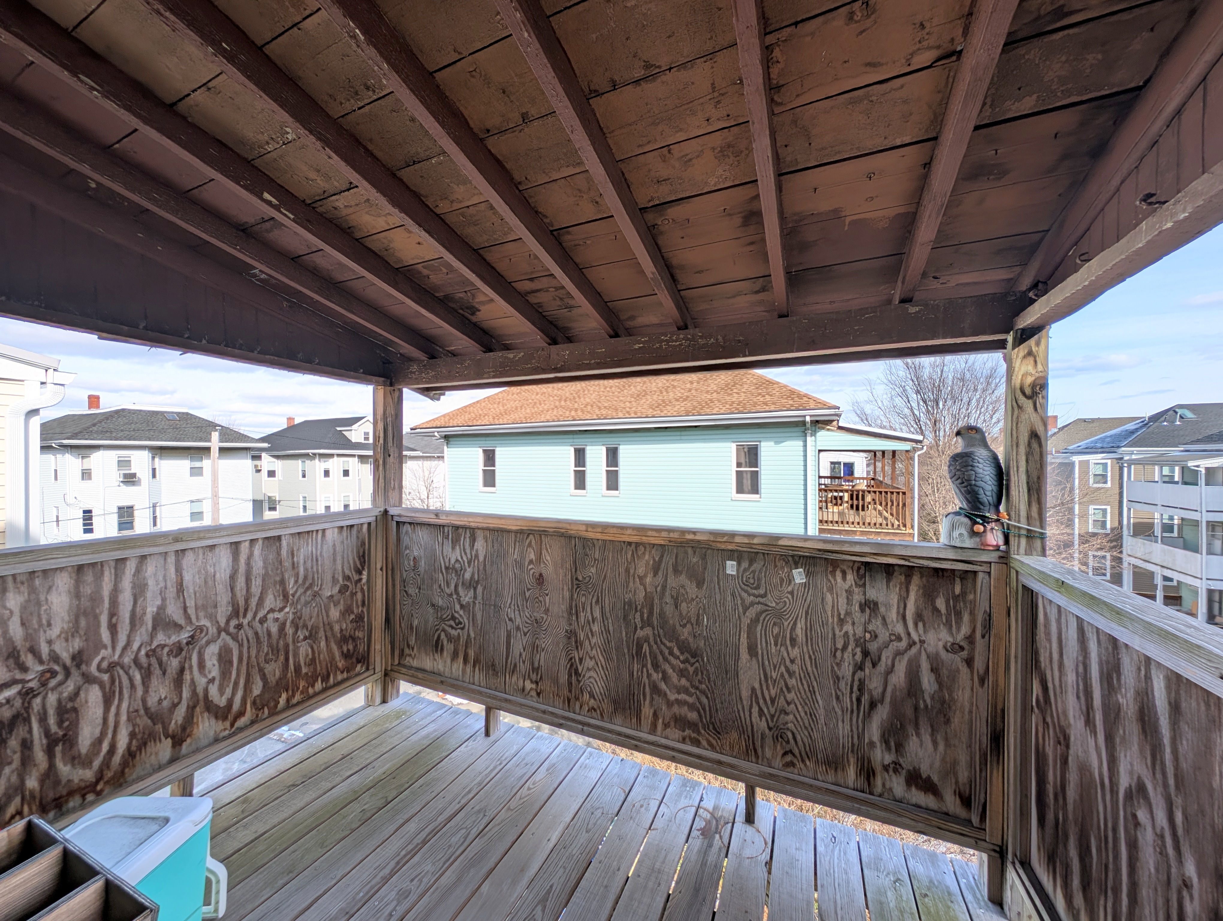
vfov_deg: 94.6
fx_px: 425
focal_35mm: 12
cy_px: 460
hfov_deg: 110.5
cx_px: 612
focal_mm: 2.23
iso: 41
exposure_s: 1/838
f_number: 1.95
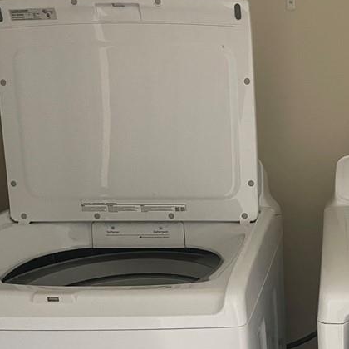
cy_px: 272
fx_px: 639
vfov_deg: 29.9
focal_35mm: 56
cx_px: 344
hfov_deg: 28.8
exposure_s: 1/41
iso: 500
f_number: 1.6
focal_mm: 5.1
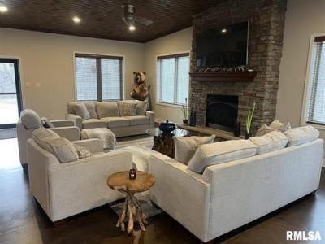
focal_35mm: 26
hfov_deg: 67.3
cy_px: 122
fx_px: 244
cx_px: 162
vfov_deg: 53.1
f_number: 1.5
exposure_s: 1/60
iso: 200
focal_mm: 5.7
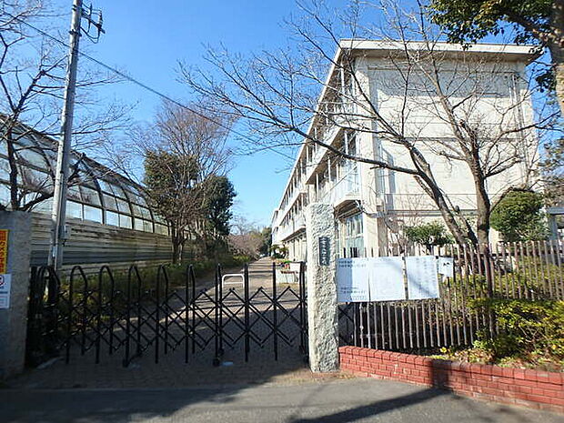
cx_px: 282
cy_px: 212
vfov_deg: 63.4
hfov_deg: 79.0
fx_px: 342
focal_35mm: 21
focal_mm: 3.7
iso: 125
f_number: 3.5
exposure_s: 1/800
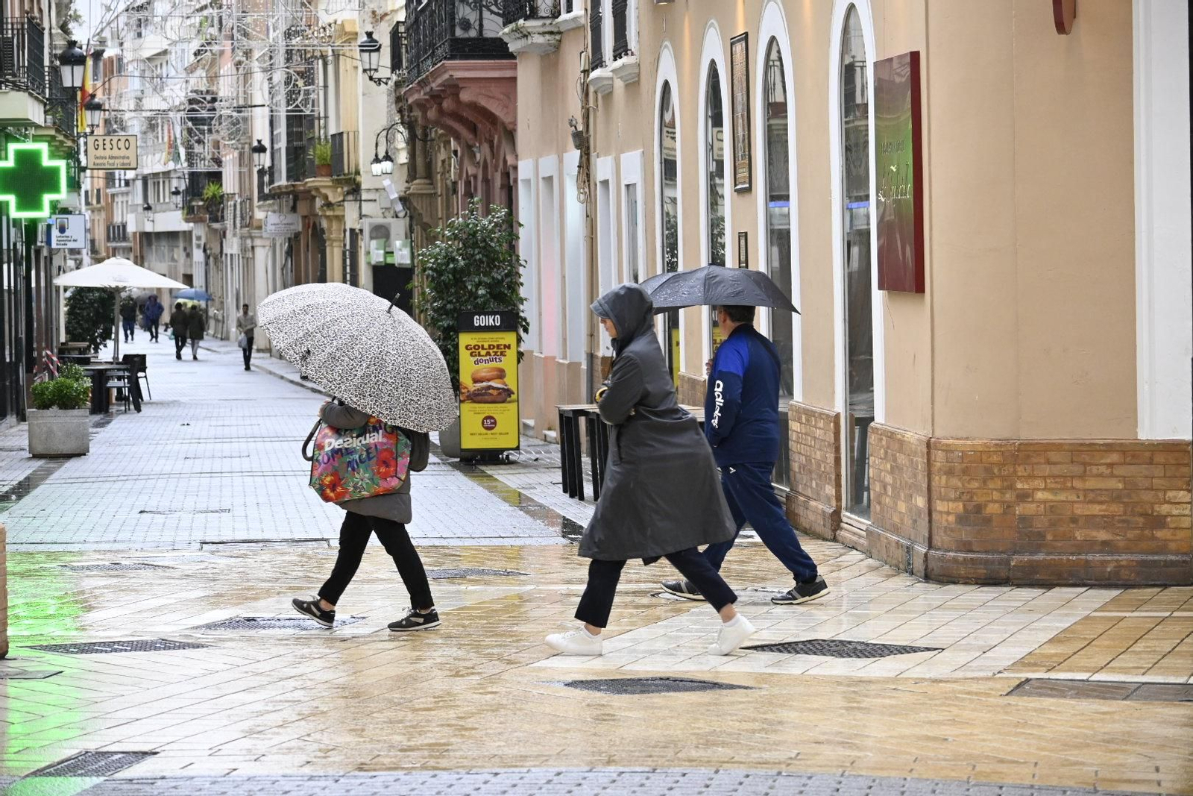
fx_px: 3877
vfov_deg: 11.7
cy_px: 398
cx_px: 596
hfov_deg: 17.5
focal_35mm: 117
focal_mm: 78
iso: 1250
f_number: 5
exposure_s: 1/250
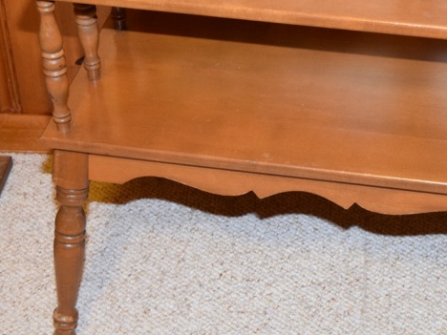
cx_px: 299
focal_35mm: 111
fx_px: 1433
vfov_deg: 13.3
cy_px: 120
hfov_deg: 17.7
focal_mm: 36
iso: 2000
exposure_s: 1/60
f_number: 4.8
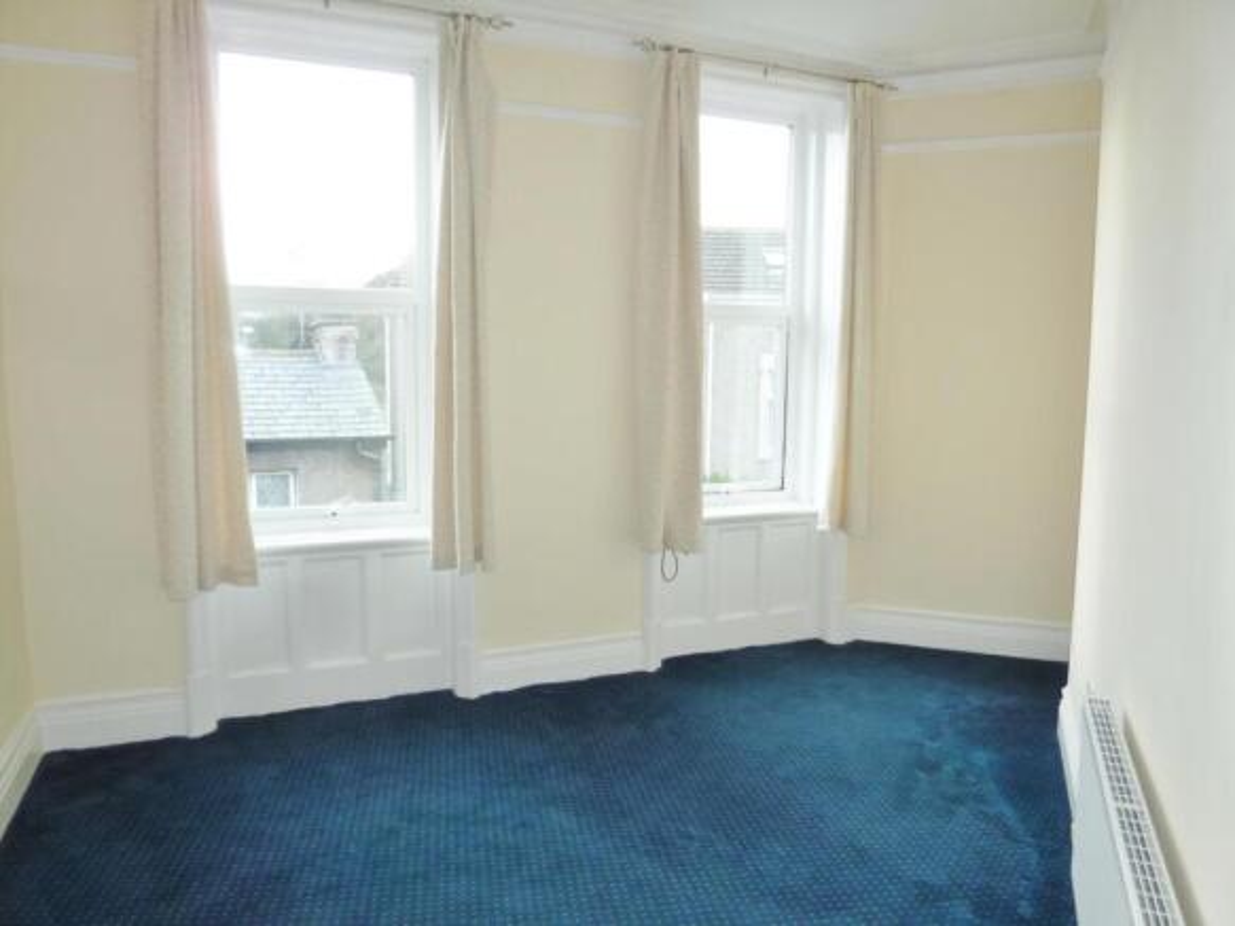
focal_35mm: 24
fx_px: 856
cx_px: 618
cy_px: 463
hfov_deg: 71.6
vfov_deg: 56.8
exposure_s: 1/60
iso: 100
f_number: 2.5
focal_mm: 4.3
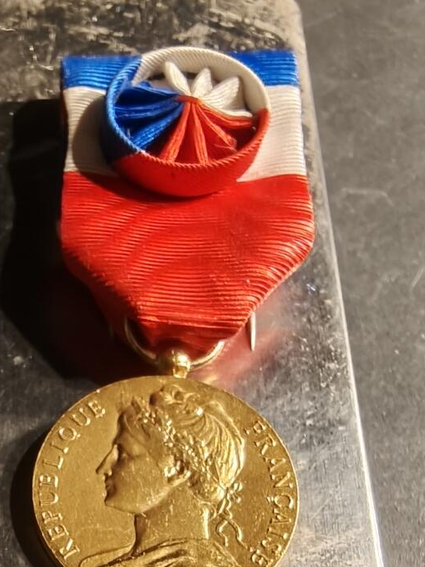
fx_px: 966
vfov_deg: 28.4
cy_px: 682
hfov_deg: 23.3
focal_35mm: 59
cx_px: -45
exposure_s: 1/70.9
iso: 160
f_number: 2
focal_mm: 2.32
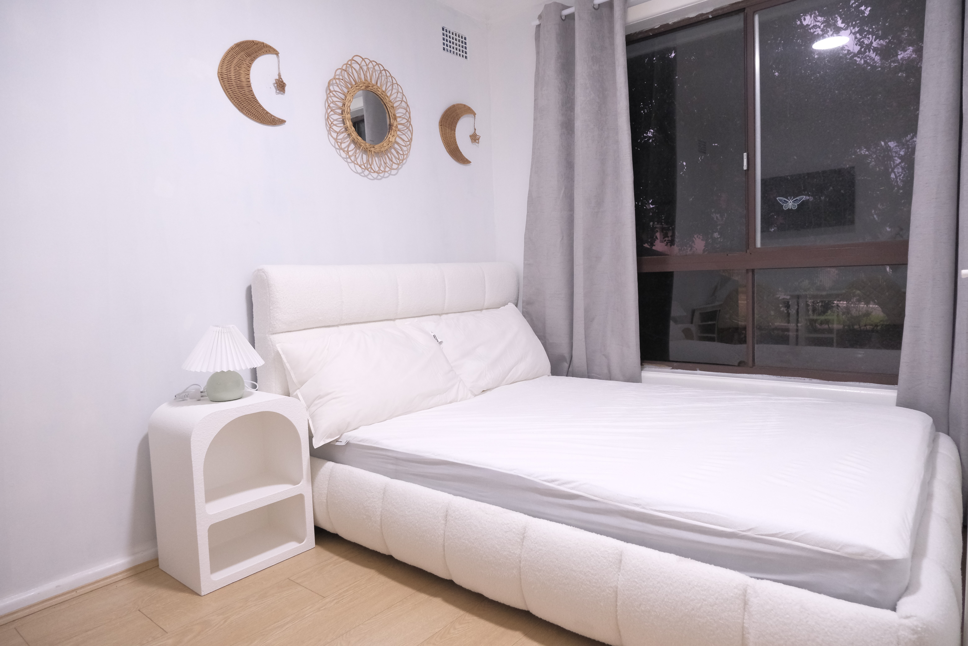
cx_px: 484
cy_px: 323
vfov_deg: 55.1
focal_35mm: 23
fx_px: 618
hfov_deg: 76.1
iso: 2500
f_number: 3.5
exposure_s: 1/100
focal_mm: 15
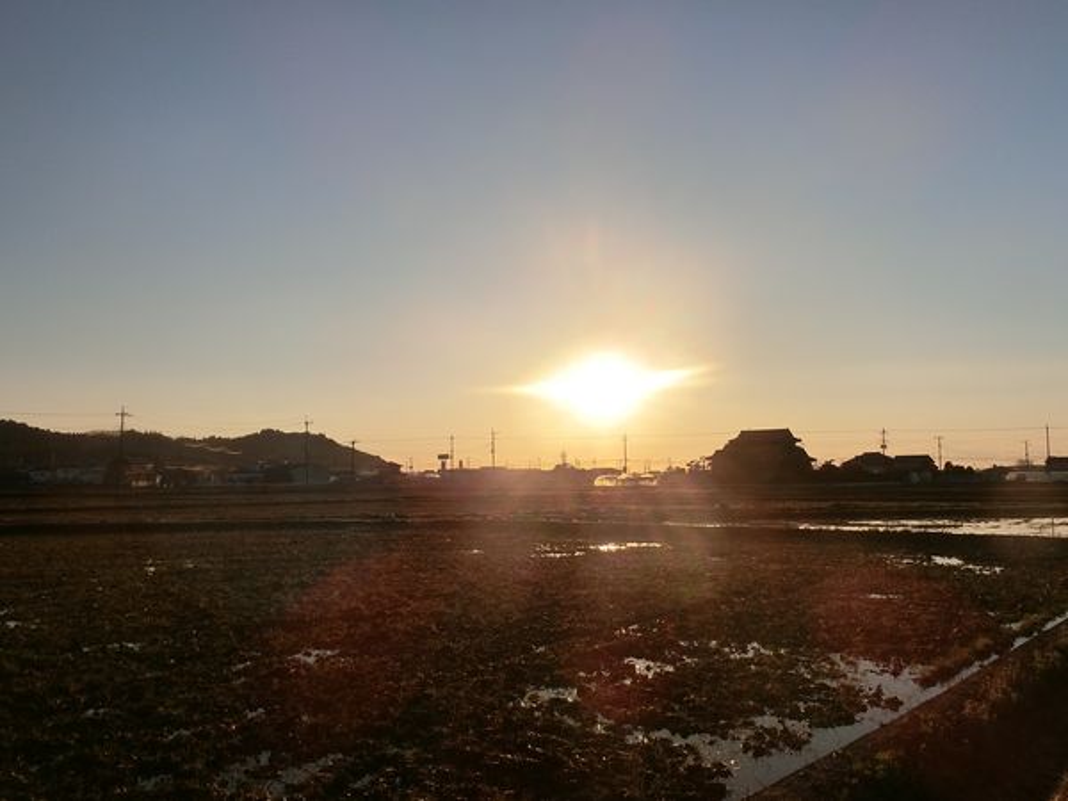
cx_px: 534
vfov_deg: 48.2
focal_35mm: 29
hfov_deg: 61.7
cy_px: 400
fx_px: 895
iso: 80
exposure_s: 1/1000
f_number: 7.4
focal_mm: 5.2
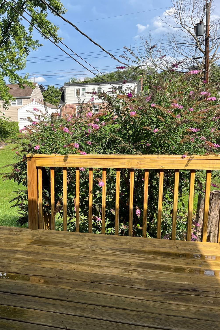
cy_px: 166
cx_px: 3
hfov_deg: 33.1
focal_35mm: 37
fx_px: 339
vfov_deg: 51.9
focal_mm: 5.1
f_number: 1.6
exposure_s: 1/1748
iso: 50
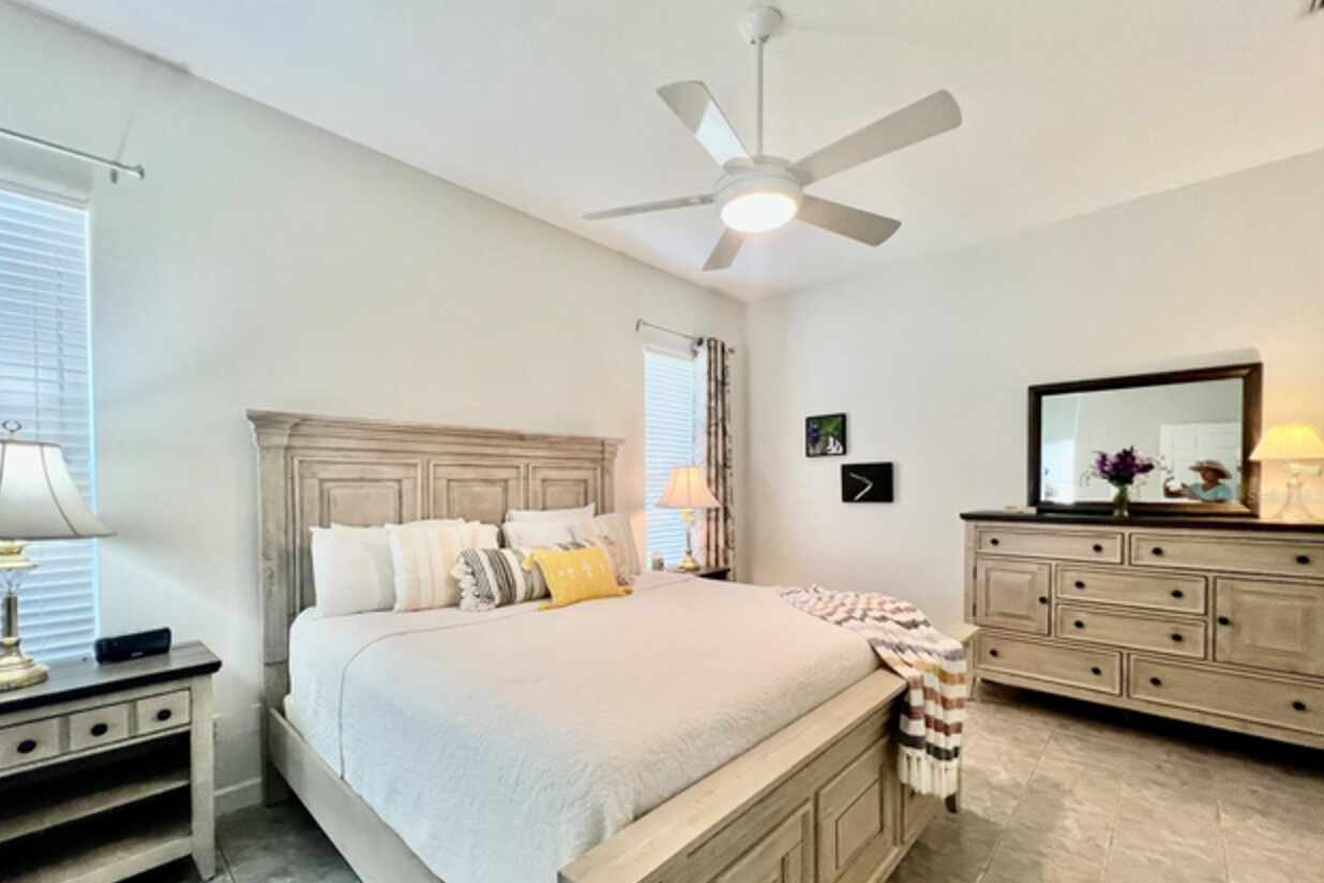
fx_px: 515
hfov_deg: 104.2
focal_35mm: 14
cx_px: 643
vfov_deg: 80.8
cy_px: 496
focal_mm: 1.57
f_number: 1.8
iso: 200
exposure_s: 1/120
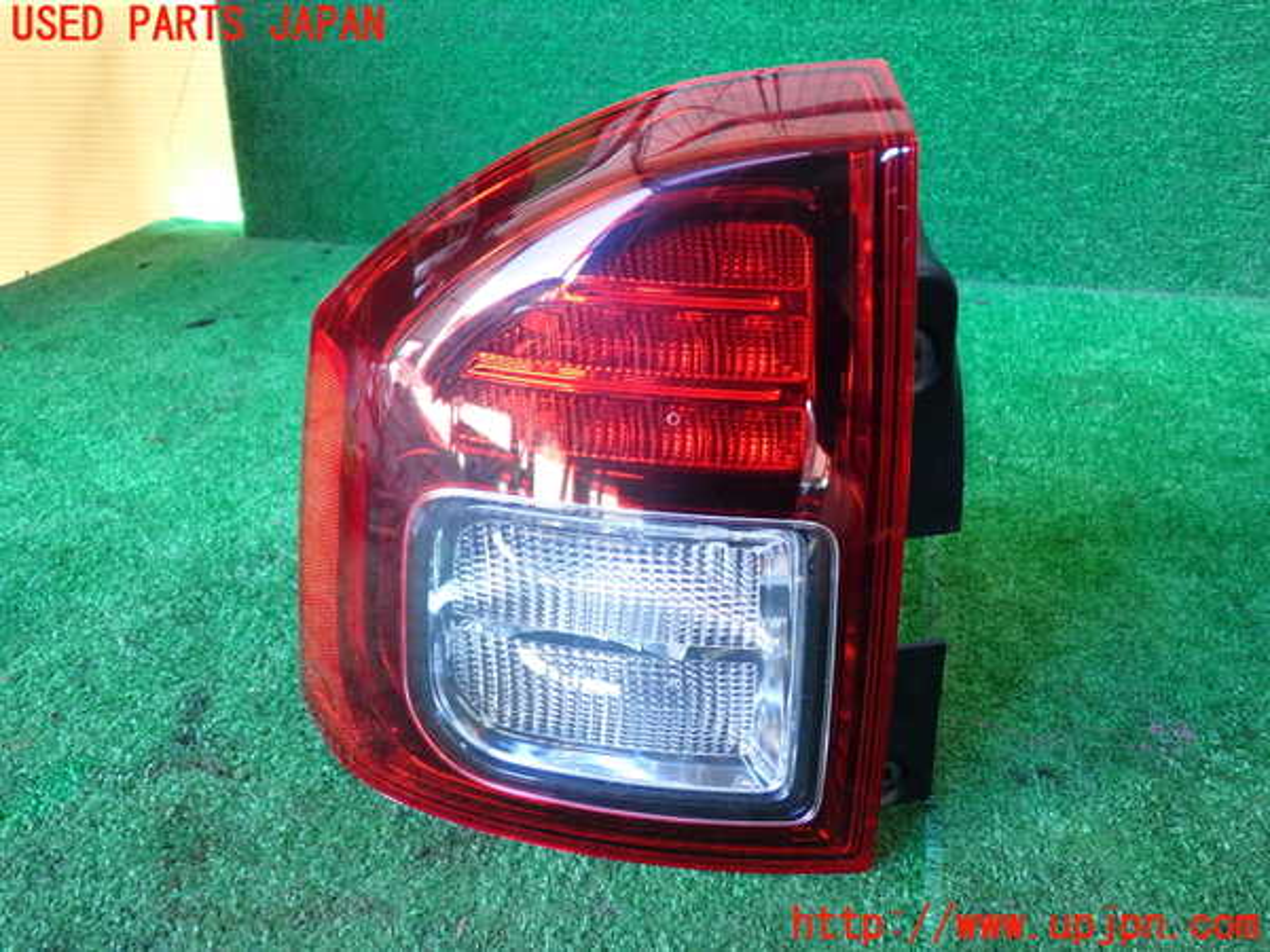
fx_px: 1101
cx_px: 635
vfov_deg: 46.8
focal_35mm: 30
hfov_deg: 60.0
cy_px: 476
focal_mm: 5.4
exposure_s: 1/30
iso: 200
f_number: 2.3
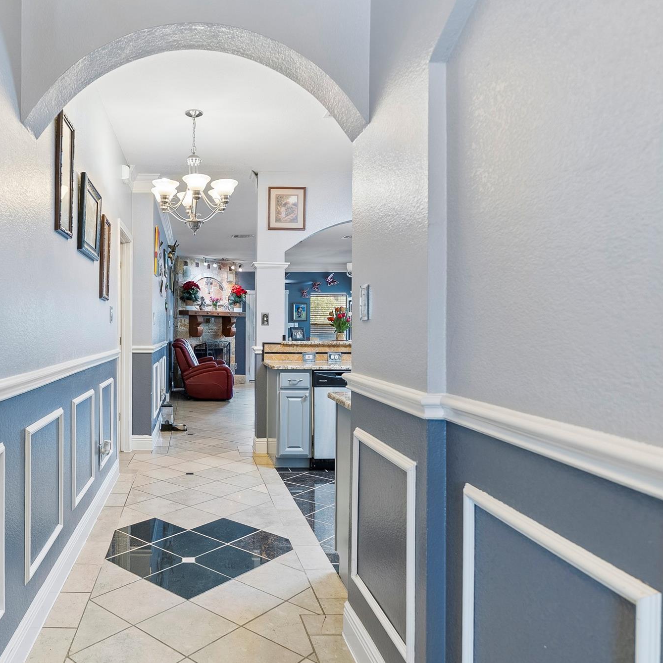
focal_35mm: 26
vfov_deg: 60.9
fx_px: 563
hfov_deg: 58.9
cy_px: 328
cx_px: 197
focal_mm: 20
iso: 160
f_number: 5
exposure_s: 1/2
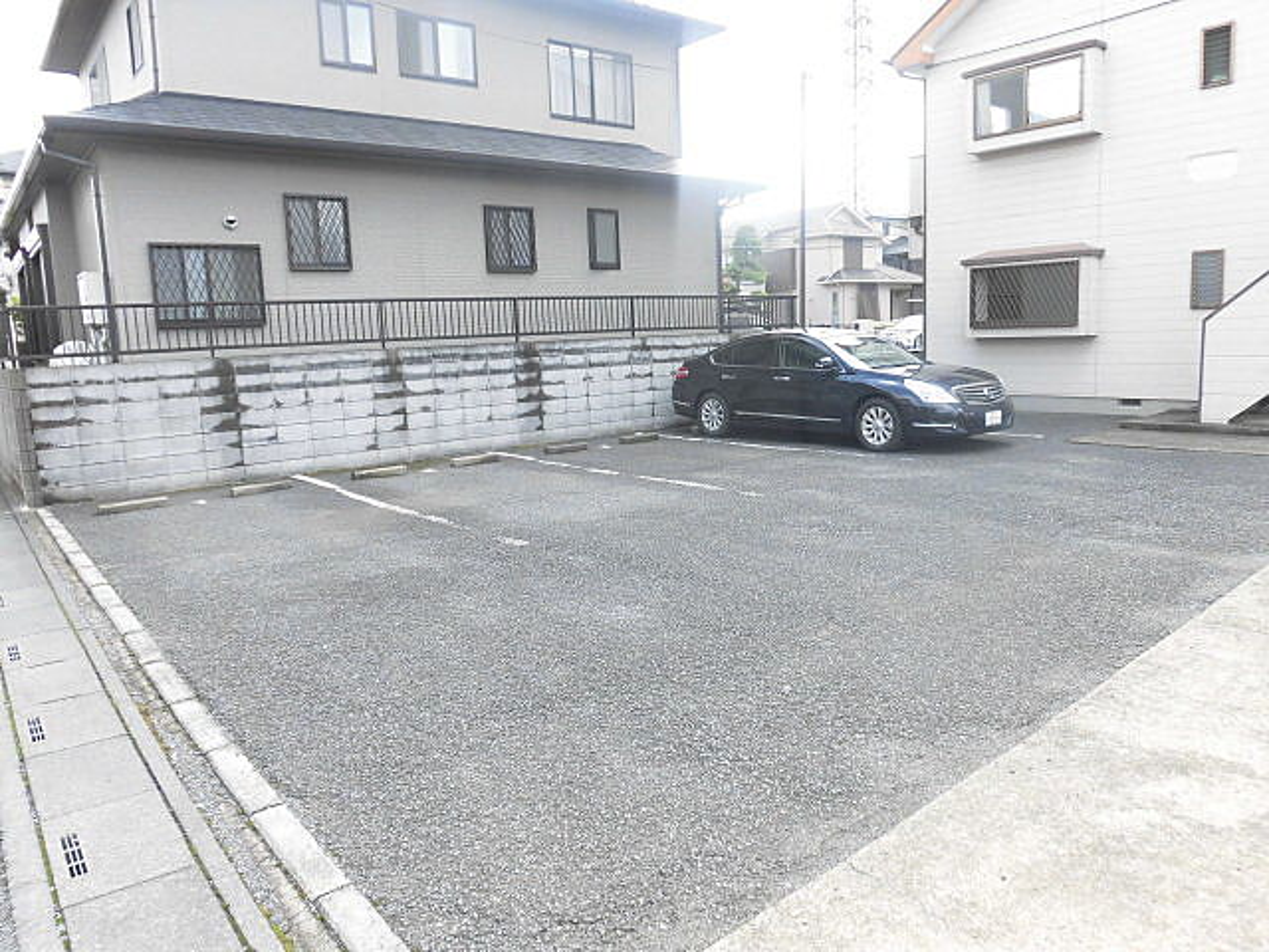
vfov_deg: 56.8
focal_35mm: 24
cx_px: 634
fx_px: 880
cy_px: 476
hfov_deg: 71.6
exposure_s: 1/200
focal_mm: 4.3
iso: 100
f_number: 3.1
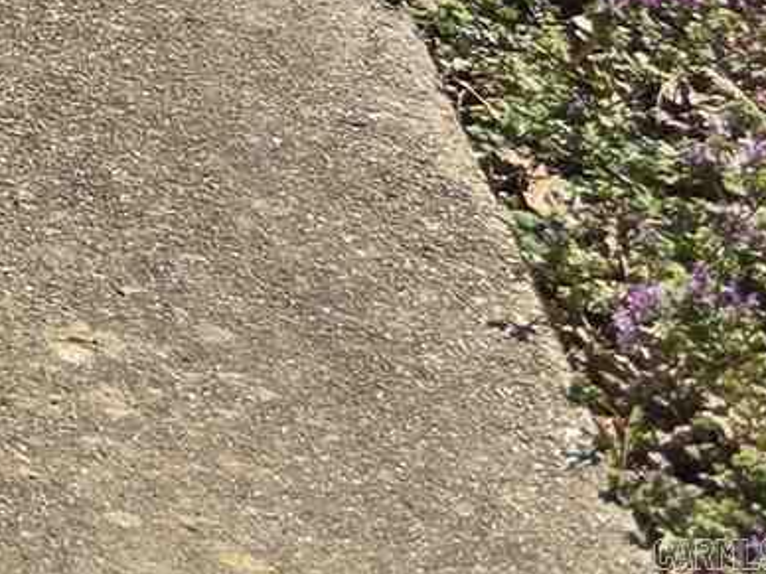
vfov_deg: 6.6
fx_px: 4027
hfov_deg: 7.8
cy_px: -1696
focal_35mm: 182
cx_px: -2182
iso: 12
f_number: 1.7
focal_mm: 6.3
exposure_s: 1/722
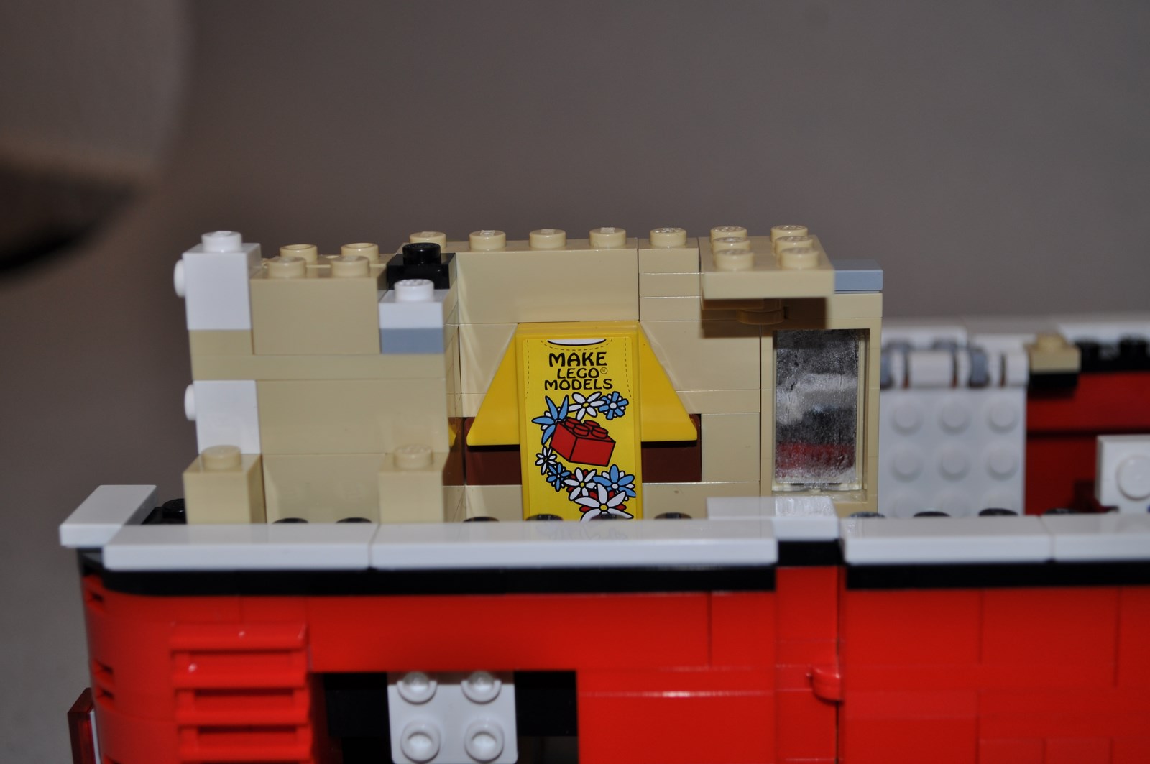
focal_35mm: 54
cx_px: 575
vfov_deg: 25.0
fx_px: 1723
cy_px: 382
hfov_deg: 36.9
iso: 200
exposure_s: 1/30
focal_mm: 36
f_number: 5.6
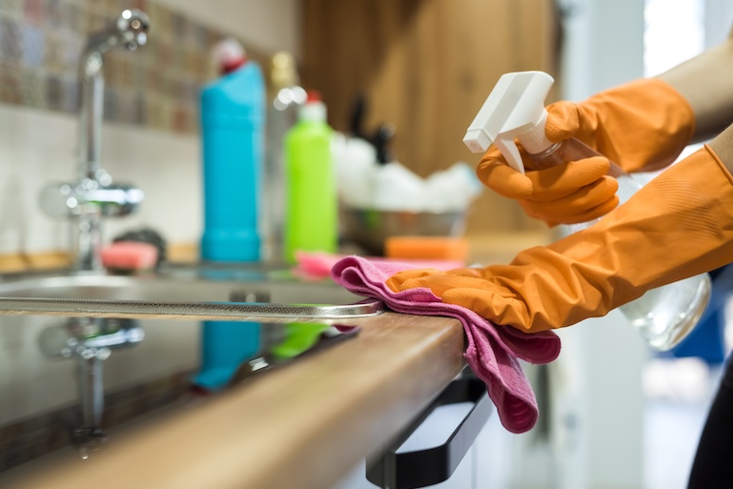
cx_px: 379
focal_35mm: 52
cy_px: 246
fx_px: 1059
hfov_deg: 38.2
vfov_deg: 26.0
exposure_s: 1/160
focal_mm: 50
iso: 400
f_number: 2.2
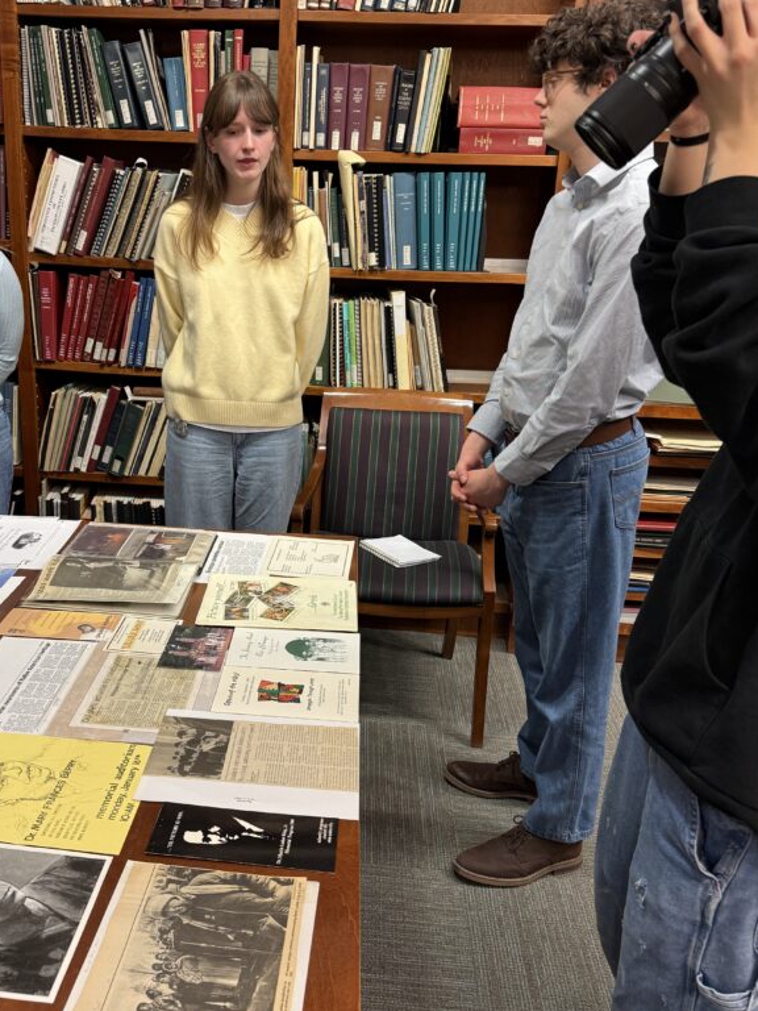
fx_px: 934
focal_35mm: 32
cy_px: 482
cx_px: 288
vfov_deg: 56.8
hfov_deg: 43.8
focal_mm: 6.76
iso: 160
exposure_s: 1/60
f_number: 1.78
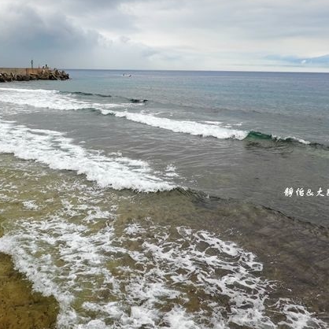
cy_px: 160
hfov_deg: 48.8
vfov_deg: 49.7
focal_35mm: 33
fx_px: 355
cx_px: 108
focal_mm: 9.23
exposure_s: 1/200
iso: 125
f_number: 3.2
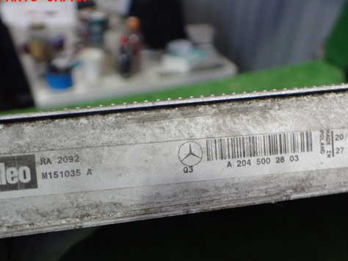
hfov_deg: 49.0
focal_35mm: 38
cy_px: 153
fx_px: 382
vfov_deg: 37.6
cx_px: 173
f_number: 2.3
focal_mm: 5.4
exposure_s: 1/100
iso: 800
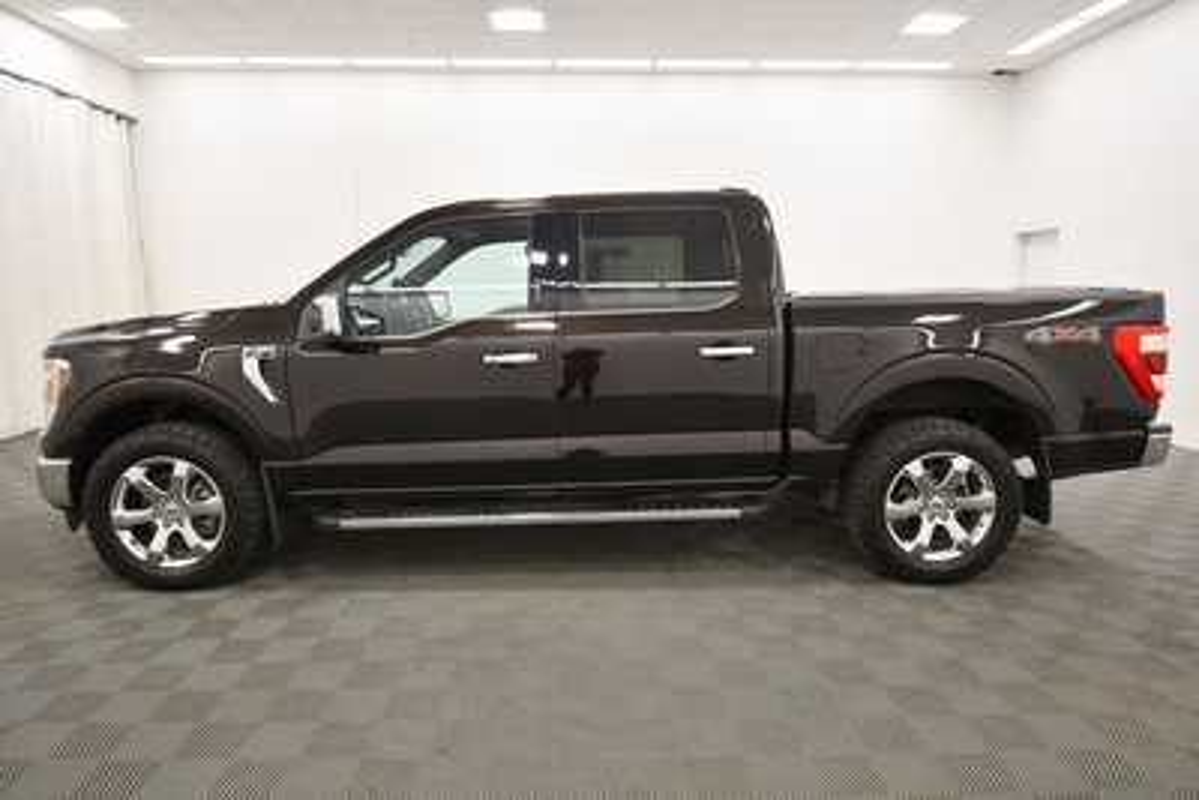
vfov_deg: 59.5
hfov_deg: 81.2
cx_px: 600
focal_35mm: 21
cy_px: 400
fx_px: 700
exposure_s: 1/125
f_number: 5
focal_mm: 14
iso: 900
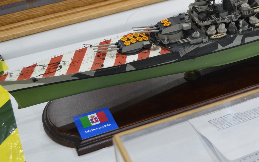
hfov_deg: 25.7
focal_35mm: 79
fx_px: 557
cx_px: 205
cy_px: 30
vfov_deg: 16.4
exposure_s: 1/60
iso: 800
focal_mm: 29
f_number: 4.5
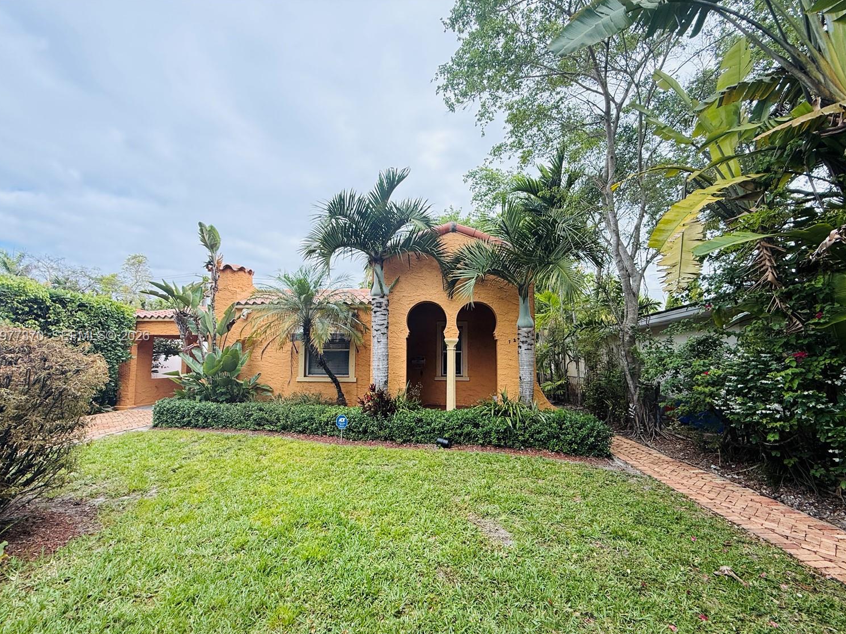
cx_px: 427
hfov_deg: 98.2
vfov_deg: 81.7
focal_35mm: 15
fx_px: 367
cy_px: 337
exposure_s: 1/494
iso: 64
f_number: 2.2
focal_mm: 2.22
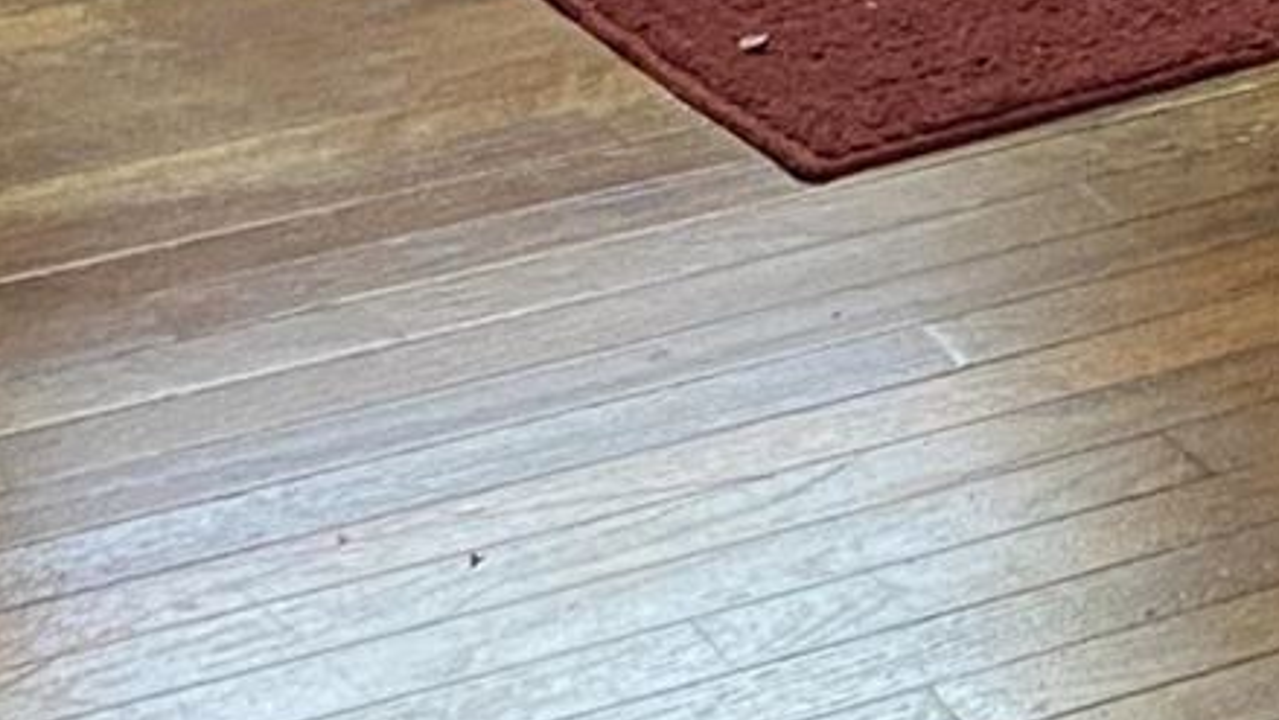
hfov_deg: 10.0
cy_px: -1157
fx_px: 6715
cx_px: 2695
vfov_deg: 5.8
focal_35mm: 198
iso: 160
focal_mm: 4.25
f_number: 1.8
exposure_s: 1/60
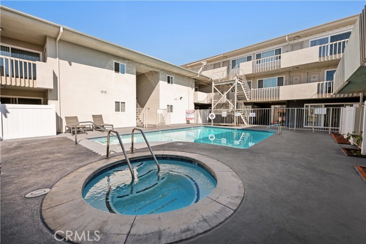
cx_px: 183
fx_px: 142
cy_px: 122
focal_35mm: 14
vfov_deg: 81.1
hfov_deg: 104.3
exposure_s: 1/200
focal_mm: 14
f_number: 9
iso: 100
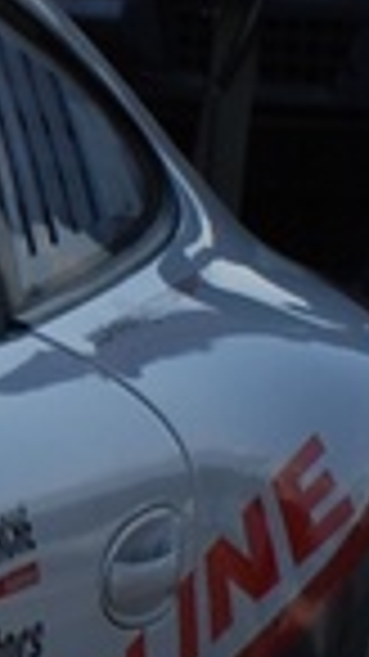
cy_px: 504
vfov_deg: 3.8
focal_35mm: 567
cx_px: -1757
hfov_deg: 2.1
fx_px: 9882
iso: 140
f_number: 4
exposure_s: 1/1000
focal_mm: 55
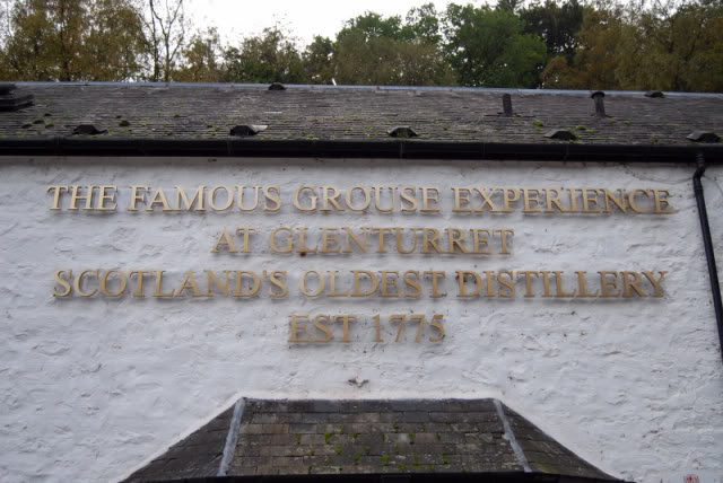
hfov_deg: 49.5
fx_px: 784
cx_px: 362
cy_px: 242
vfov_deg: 34.3
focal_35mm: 39
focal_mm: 26
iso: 200
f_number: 4
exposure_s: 1/500
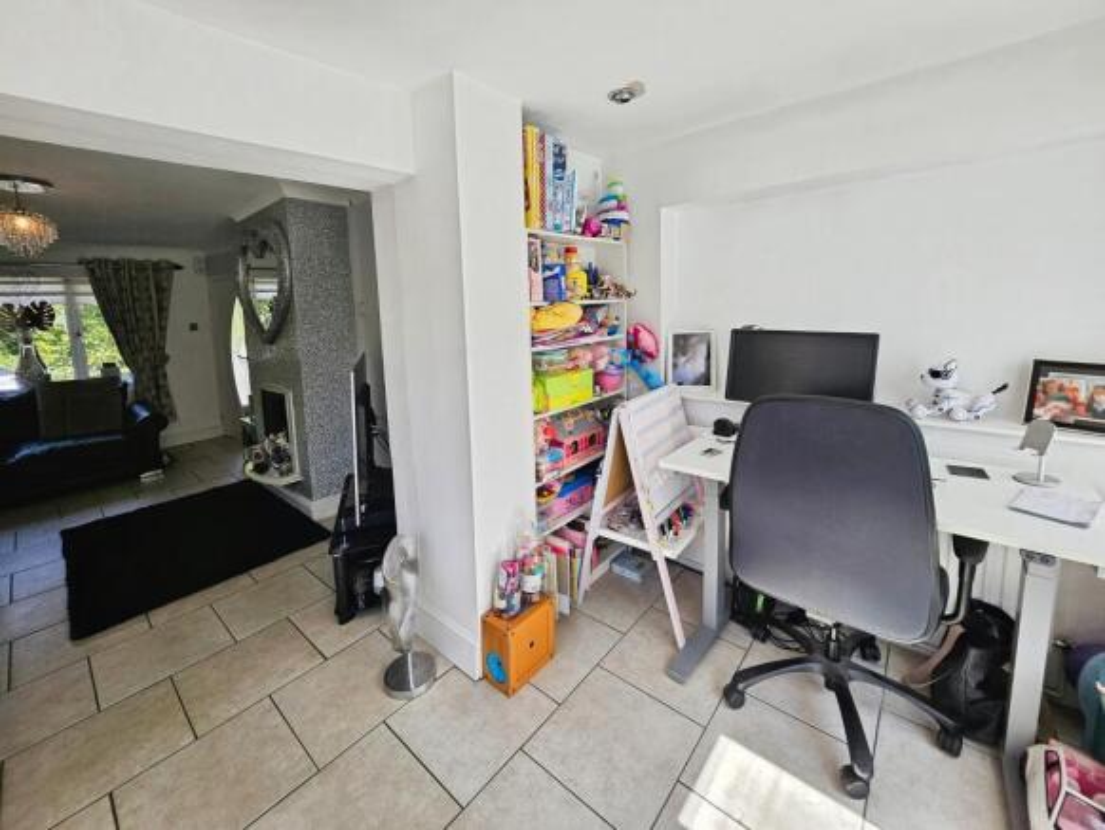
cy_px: 415
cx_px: 552
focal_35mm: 13
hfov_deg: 106.2
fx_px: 415
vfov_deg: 90.0
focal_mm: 1.7
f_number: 2.2
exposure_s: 1/157
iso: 32
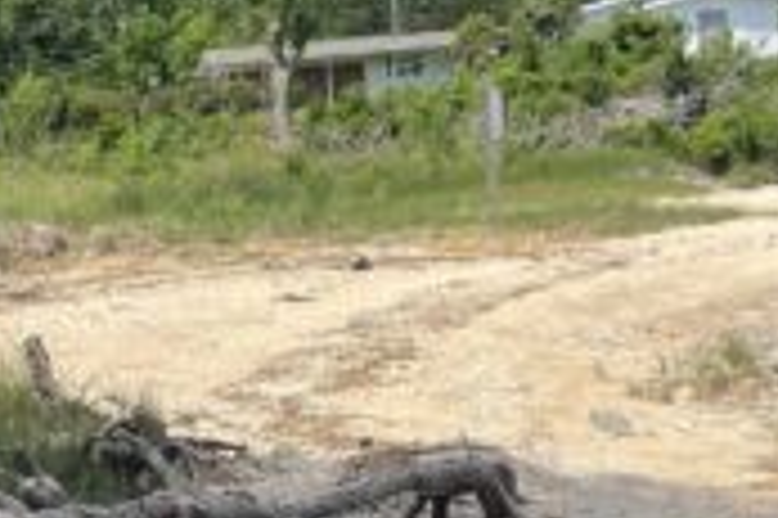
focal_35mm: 100
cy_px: 473
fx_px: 2159
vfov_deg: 13.5
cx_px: 157
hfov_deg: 20.2
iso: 32
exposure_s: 1/2304
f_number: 1.6
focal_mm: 4.2
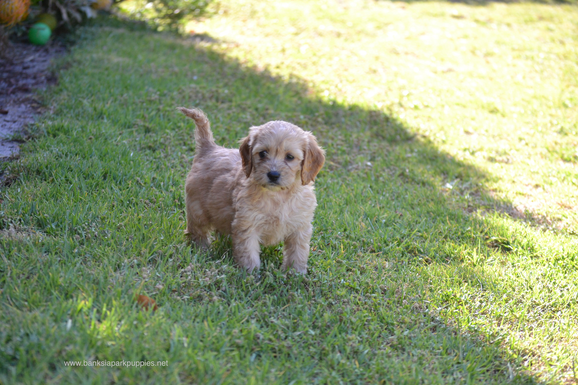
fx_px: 1686
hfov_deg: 19.5
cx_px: 289
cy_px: 192
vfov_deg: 13.0
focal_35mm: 105
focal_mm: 70
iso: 560
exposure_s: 1/500
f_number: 4.2
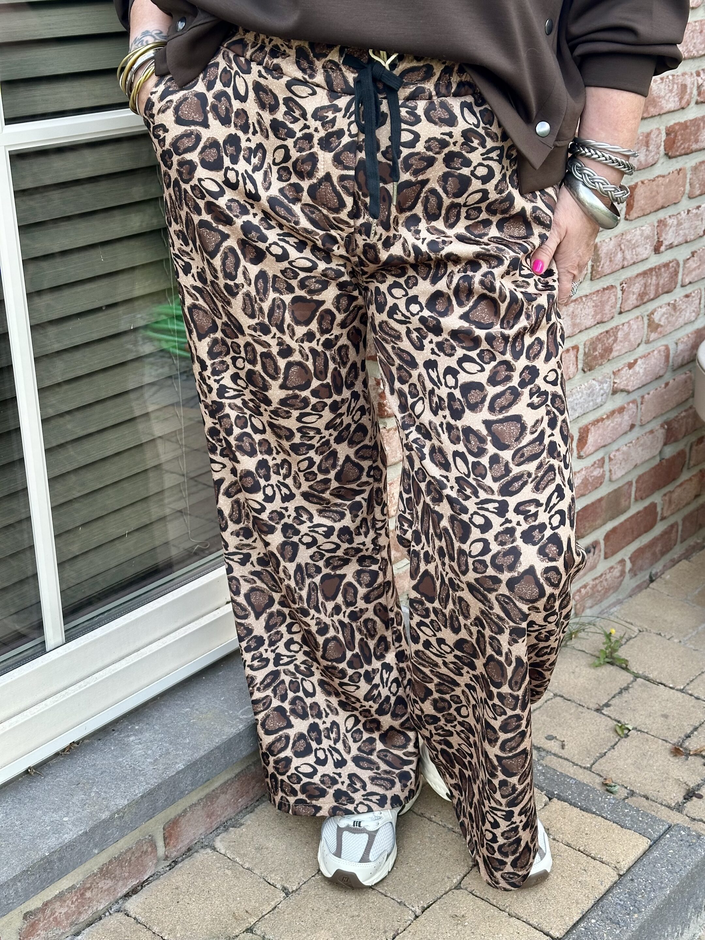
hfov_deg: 30.3
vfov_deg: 39.7
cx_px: 352
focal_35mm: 48
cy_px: 470
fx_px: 1303
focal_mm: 6.86
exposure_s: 1/268
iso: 64
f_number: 1.78
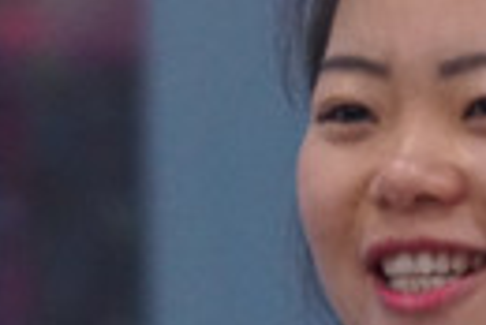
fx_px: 19935
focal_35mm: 1475
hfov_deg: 1.4
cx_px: 505
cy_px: 304
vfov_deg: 0.9
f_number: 6.3
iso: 6400
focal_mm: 240
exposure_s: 1/125
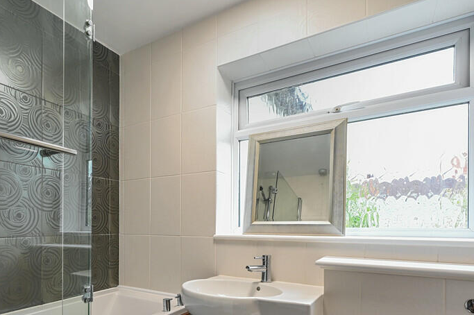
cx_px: 191
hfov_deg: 80.3
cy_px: 229
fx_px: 276
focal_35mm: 21
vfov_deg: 56.9
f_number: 7.1
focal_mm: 14
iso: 400
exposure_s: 1/10
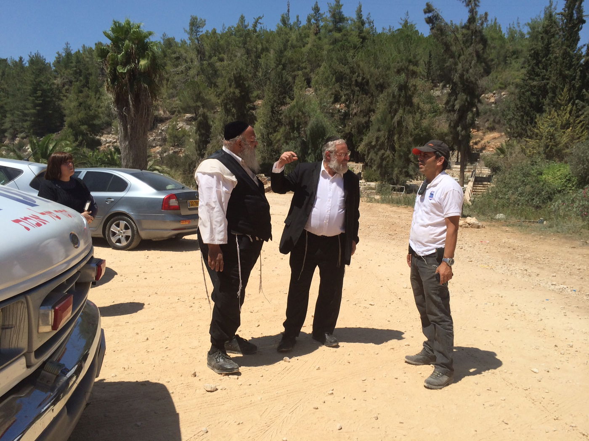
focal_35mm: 30
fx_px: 510
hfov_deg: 60.0
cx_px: 294
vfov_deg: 46.8
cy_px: 220
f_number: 2.2
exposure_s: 1/3165
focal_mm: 4.12
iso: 40
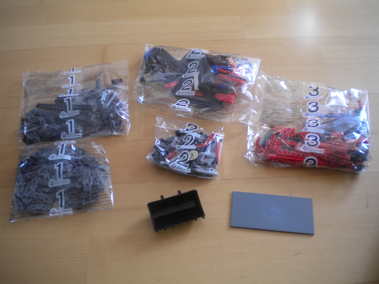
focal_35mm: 35
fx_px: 383
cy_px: 142
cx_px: 190
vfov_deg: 40.7
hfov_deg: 52.6
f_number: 3.1
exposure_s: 1/11.6
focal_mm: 6.3
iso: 80
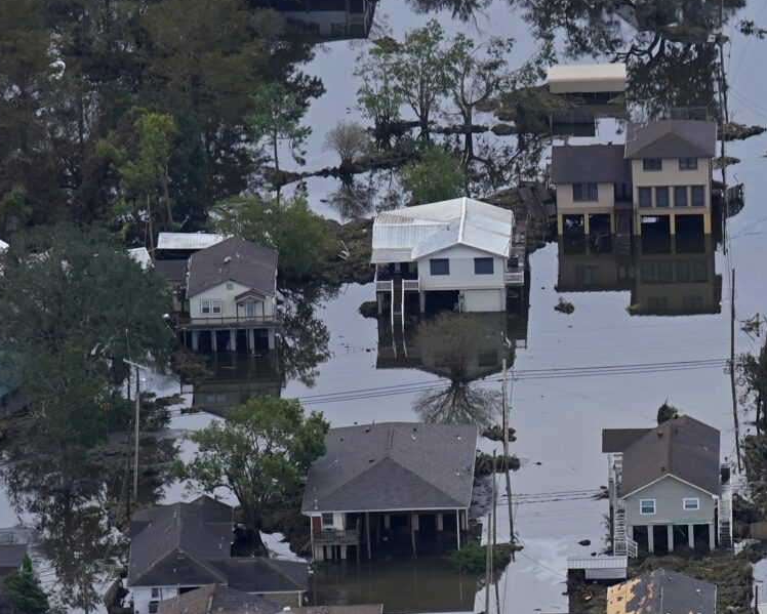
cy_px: 802
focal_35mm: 382
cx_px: 1034
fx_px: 8675
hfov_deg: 5.0
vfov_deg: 4.0
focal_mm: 119
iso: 800
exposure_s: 1/2000
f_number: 5.6
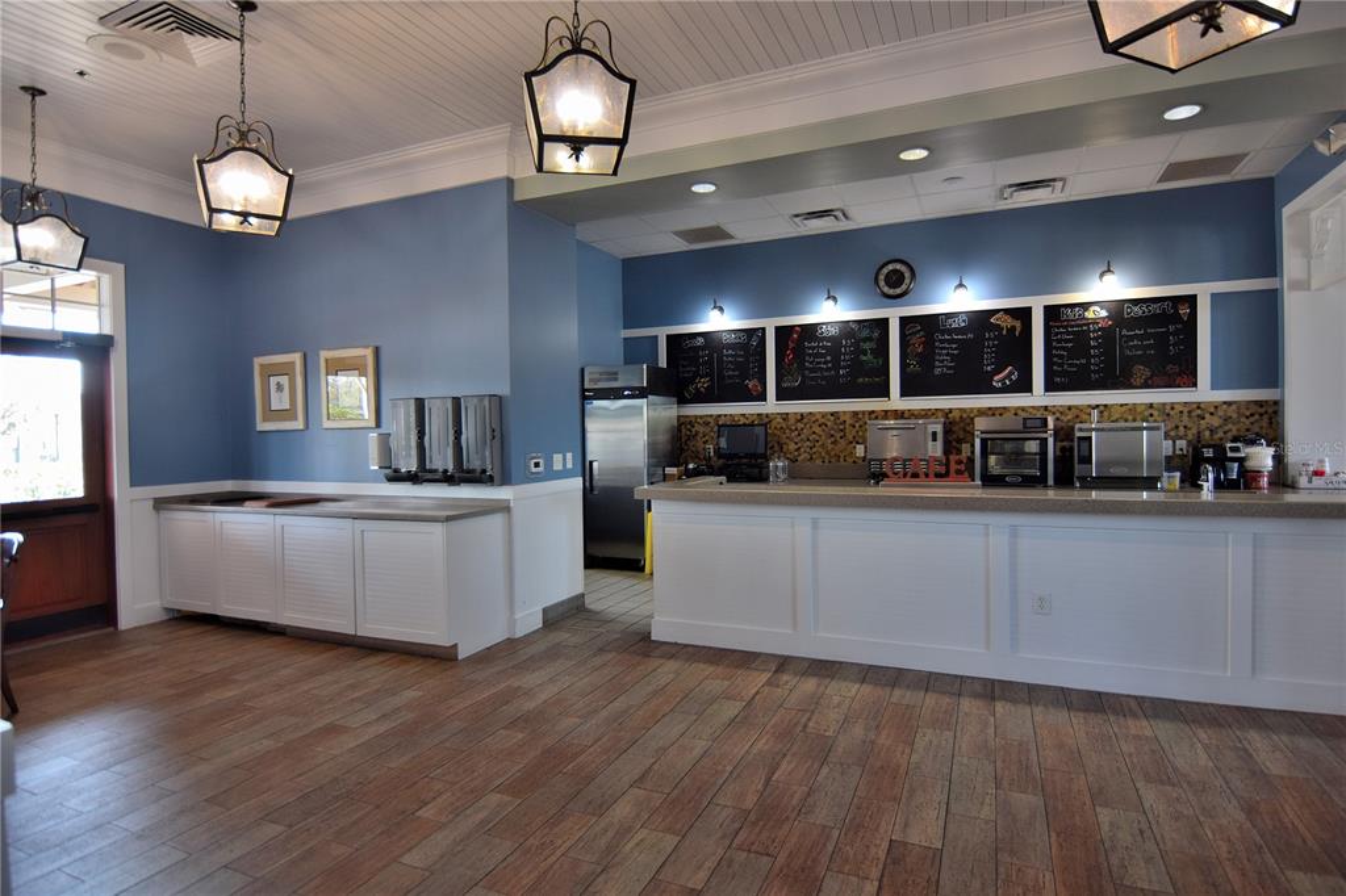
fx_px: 673
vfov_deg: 67.3
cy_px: 448
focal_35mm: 18
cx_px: 673
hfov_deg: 90.0
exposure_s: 1/80
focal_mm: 12
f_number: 4.5
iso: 400
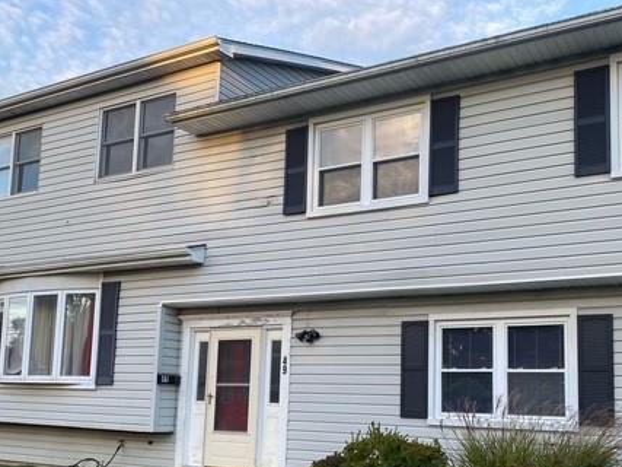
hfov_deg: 47.6
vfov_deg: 36.3
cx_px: 371
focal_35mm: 39
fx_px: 701
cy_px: 325
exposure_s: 1/187
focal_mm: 4.25
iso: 32
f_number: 1.8
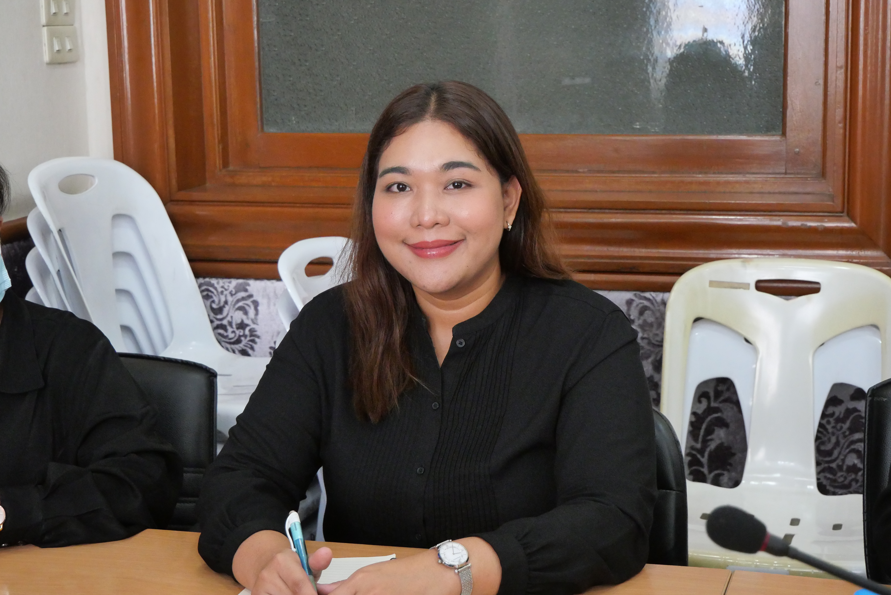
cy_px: 298
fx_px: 1436
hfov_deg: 34.5
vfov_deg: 23.4
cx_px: 446
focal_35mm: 58
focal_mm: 28
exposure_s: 1/160
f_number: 4.7
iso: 3200
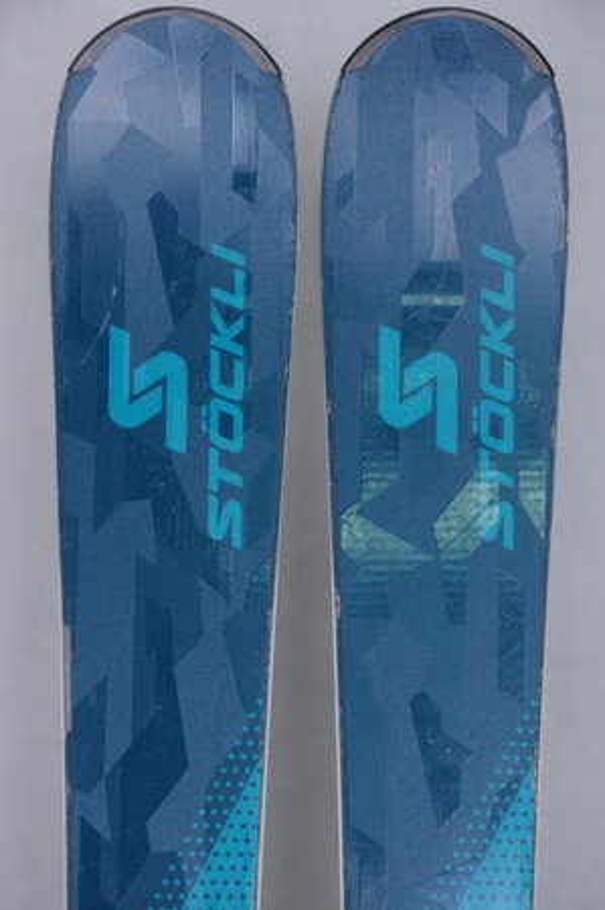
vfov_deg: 14.9
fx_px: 3487
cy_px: 455
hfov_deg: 9.9
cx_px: 302
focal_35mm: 138
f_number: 8
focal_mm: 92
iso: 1800
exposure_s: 1/125
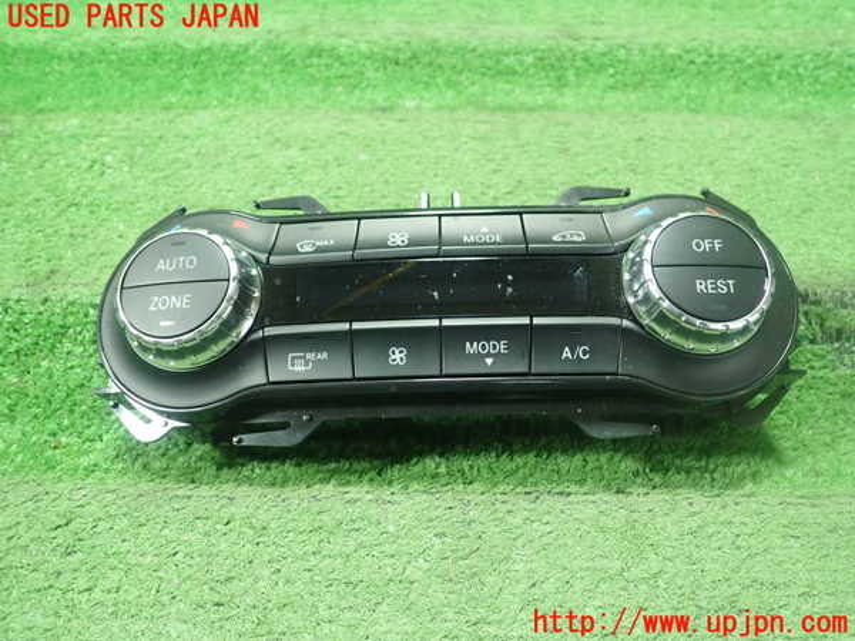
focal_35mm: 30
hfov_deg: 60.0
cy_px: 320
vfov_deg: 46.8
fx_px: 741
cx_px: 428
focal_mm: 5.5
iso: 800
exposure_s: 1/125
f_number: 2.3
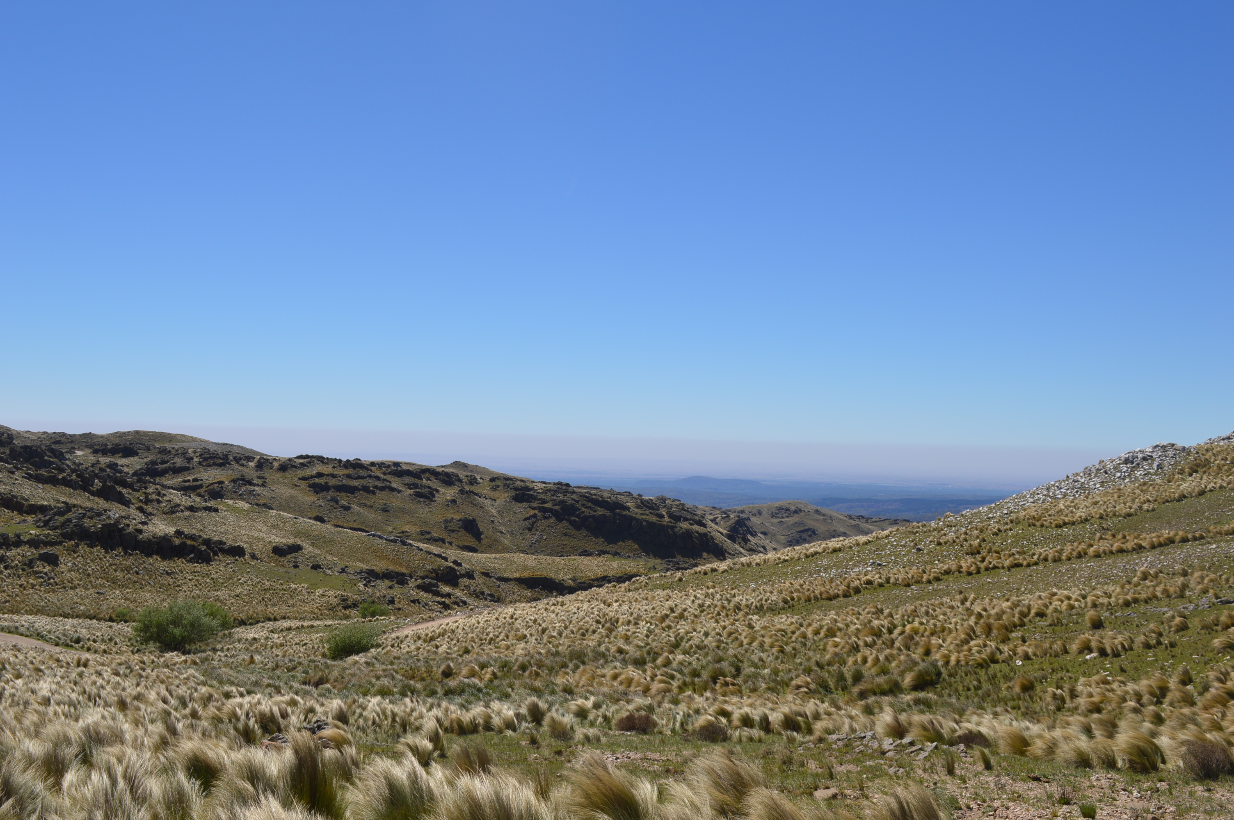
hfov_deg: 53.2
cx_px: 617
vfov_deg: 36.8
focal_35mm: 36
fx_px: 1233
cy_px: 410
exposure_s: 1/320
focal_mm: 24
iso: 100
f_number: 9
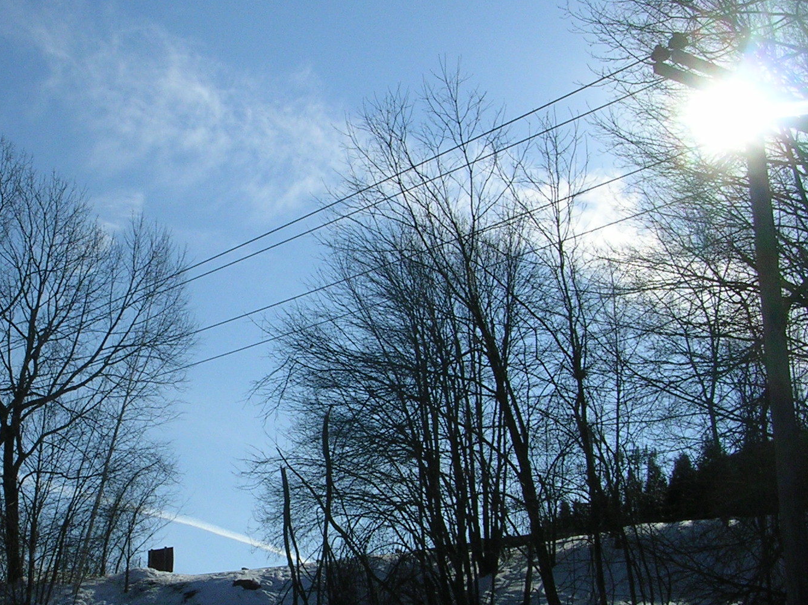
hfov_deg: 32.8
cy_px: 387
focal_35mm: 58
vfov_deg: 25.1
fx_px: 1354
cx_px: 228
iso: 71
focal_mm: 5.8
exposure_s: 1/1285
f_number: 5.6
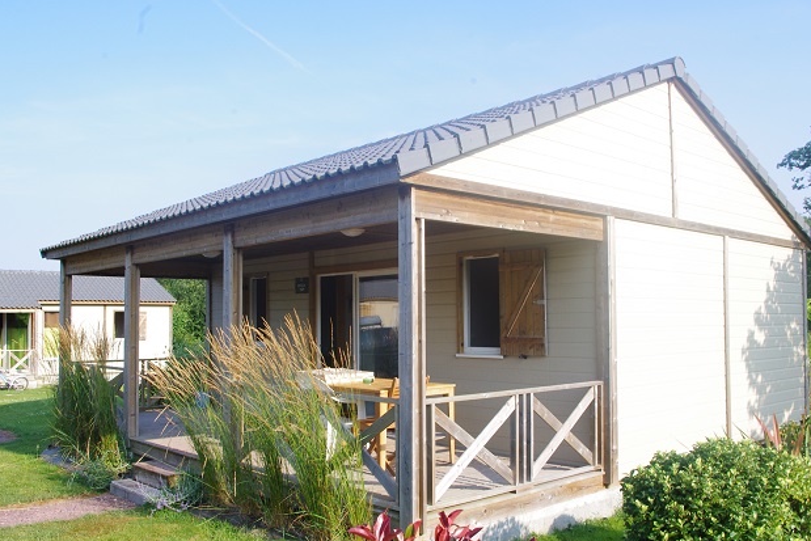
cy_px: 277
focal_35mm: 32
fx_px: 721
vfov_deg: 41.1
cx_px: 393
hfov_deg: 58.7
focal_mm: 21.25
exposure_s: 1/100
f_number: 11
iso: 400
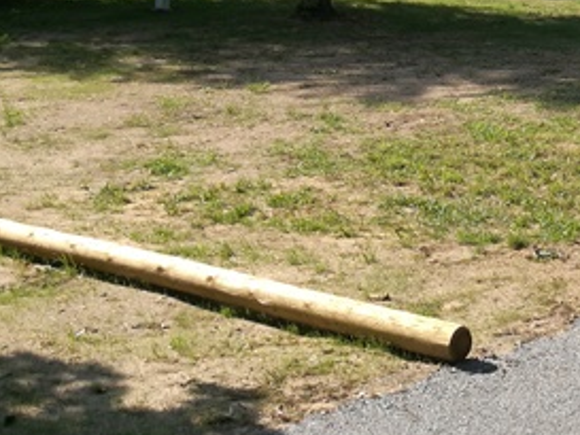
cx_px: 542
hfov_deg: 23.9
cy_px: -187
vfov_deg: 17.1
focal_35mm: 79
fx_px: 1324
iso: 50
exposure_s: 1/648
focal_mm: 4.5
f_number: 2.2
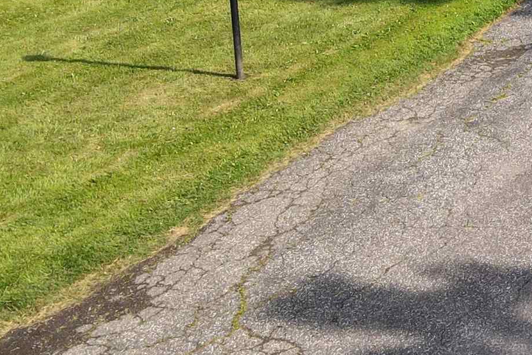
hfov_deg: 20.1
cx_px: 847
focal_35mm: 84
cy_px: -221
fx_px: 1241
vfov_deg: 14.8
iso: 110
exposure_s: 1/640
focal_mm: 4.5
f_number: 2.8
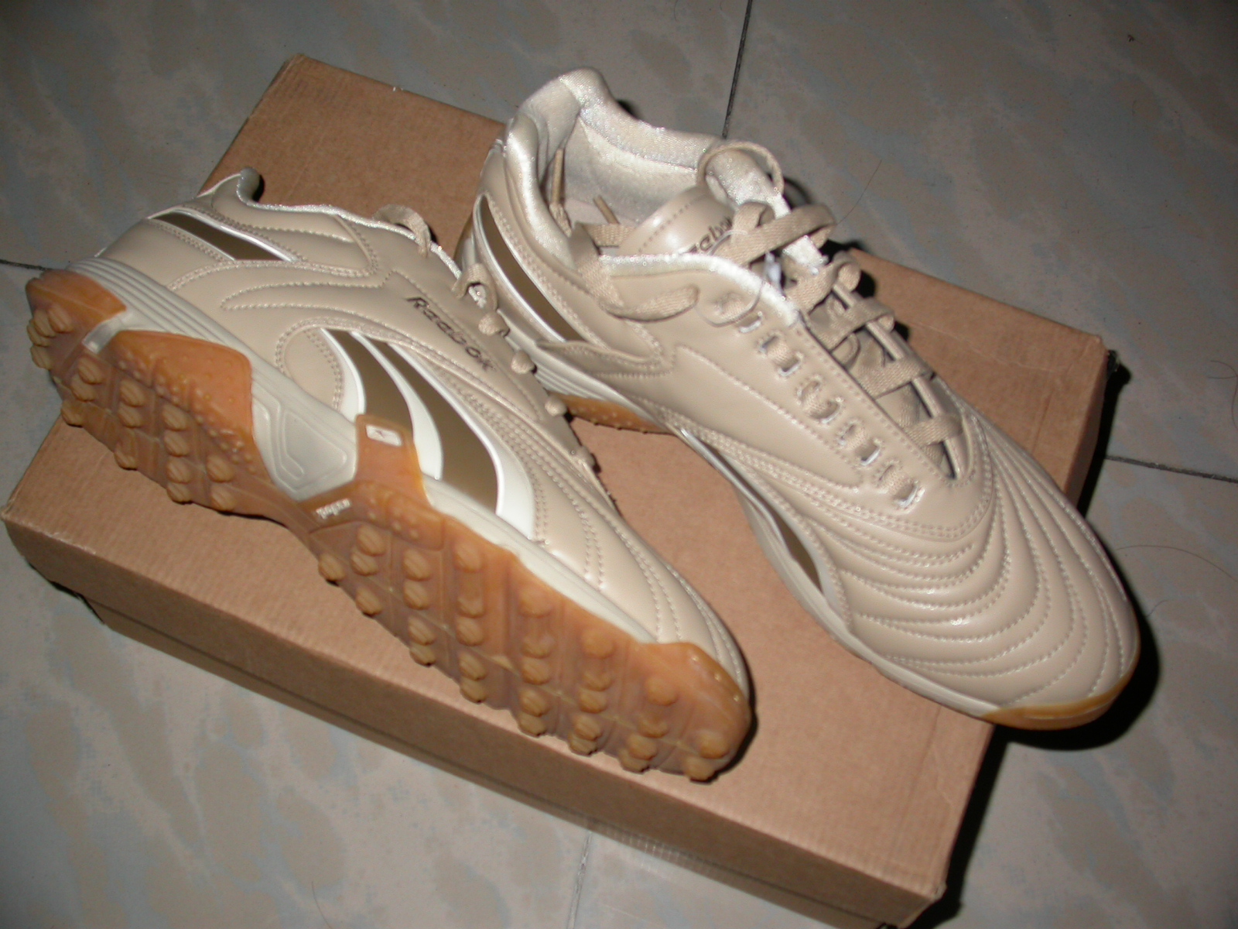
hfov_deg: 44.8
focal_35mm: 42
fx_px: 1502
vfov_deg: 34.3
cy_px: 464
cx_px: 619
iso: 100
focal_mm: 8.7
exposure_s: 1/60
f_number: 2.7
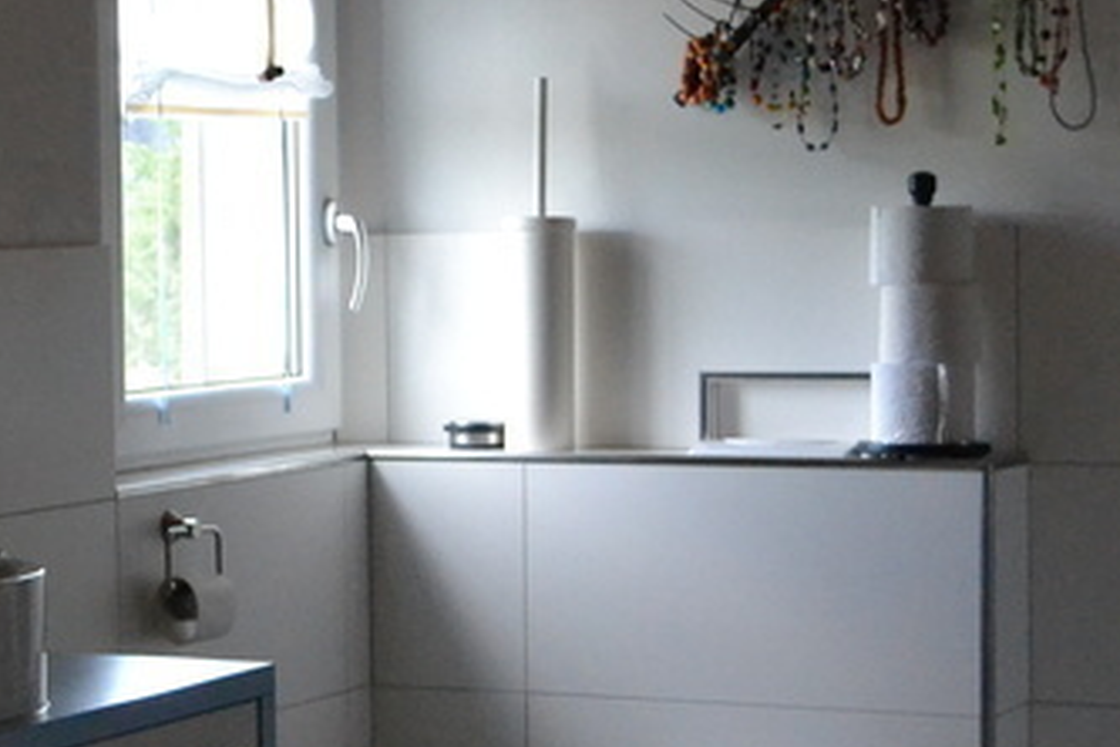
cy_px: 409
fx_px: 3733
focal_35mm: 120
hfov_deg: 16.4
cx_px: -175
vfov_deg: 11.4
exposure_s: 1/400
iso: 3200
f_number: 4.2
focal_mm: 26
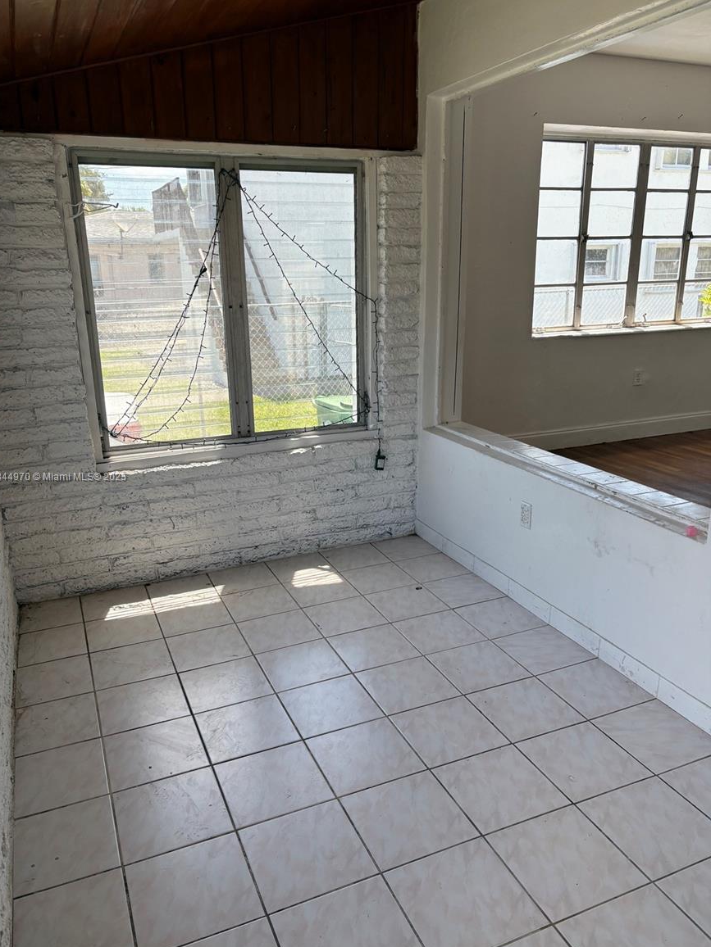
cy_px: 478
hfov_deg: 51.3
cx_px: 345
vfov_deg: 65.3
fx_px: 739
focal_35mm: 27
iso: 50
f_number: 1.6
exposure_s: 1/716
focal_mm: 5.96
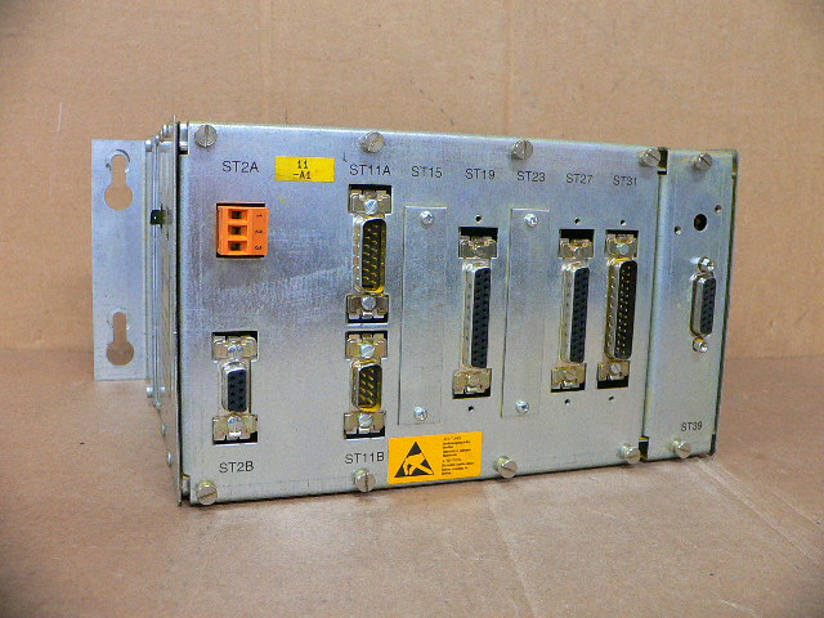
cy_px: 309
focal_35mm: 35
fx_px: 833
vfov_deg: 40.7
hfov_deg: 52.6
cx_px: 412
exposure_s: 1/15
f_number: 2.8
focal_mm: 4.6
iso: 200
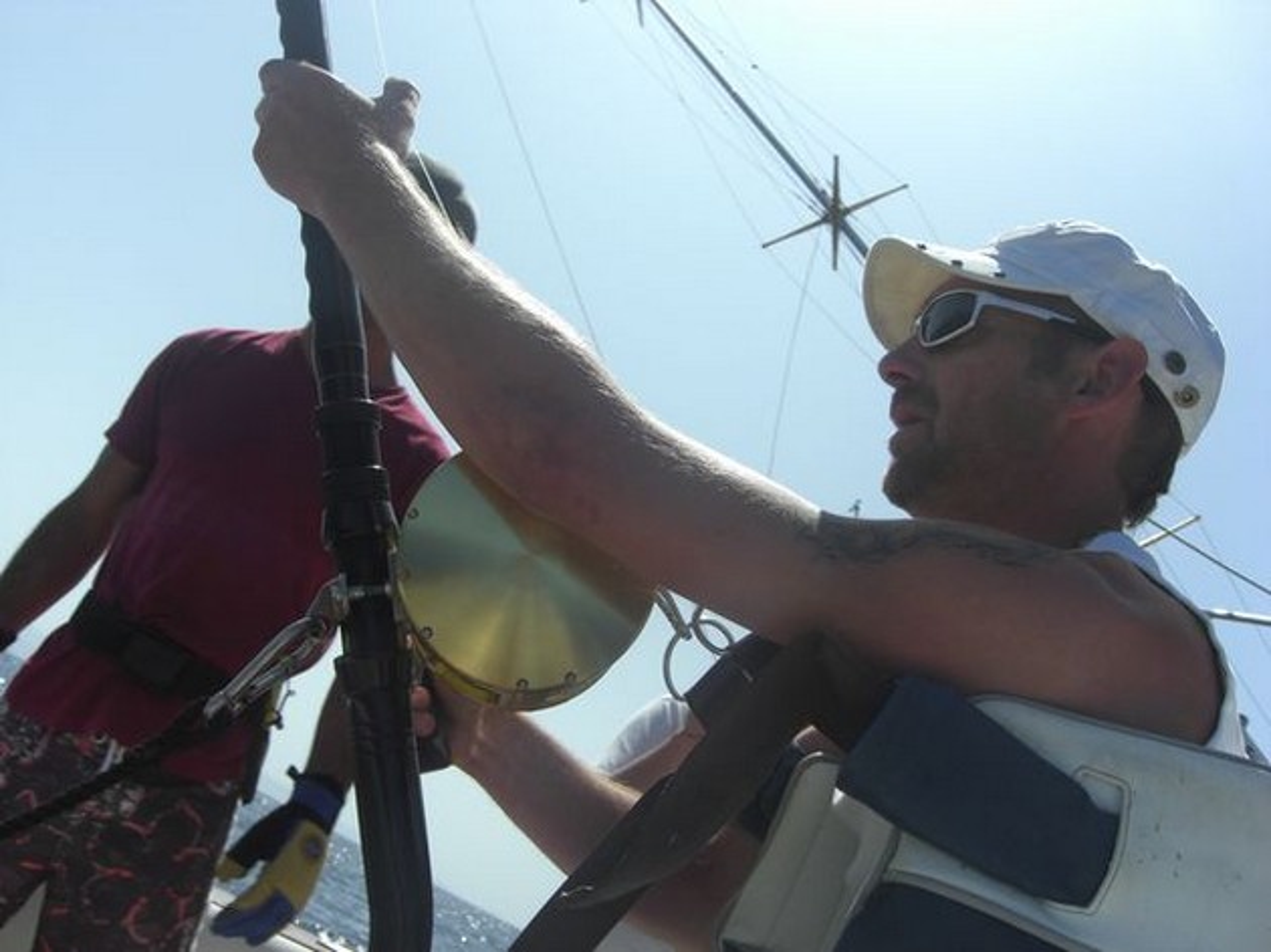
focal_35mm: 38
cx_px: 636
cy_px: 476
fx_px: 1395
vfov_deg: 37.7
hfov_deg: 49.0
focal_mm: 7.9
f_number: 8
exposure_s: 1/250
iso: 80
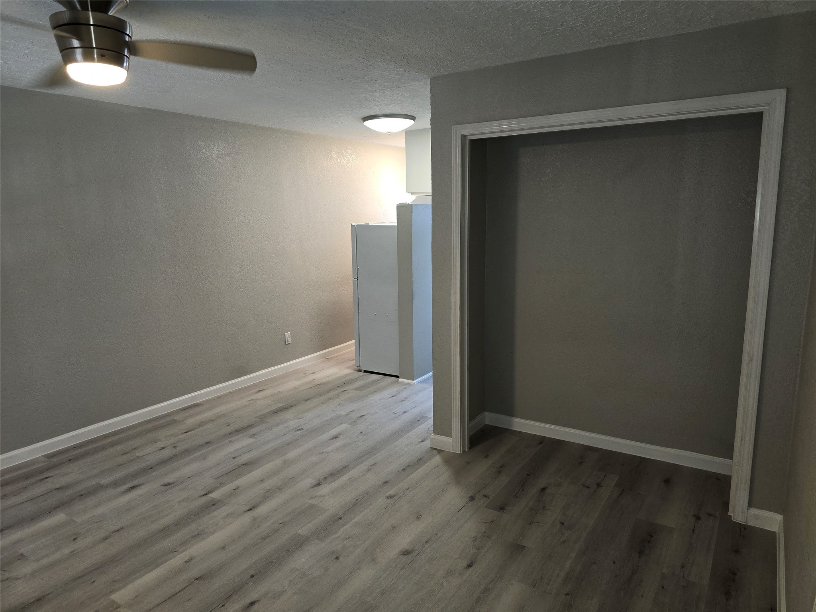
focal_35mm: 23
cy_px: 306
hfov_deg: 73.9
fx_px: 542
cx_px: 408
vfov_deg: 58.9
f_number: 1.7
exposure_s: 1/60
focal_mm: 6.3
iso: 125
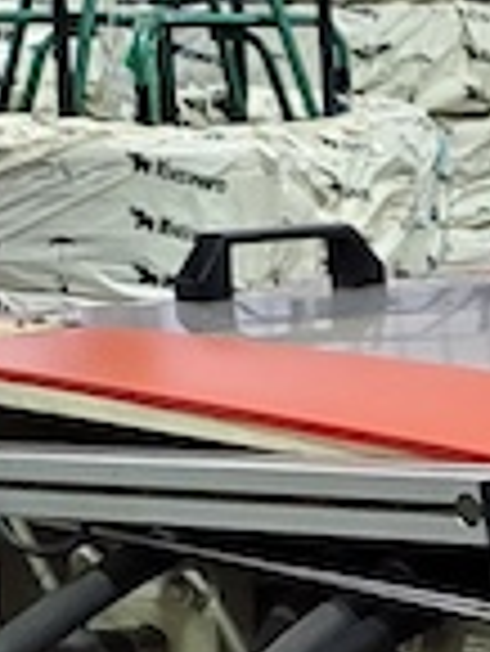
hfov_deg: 7.4
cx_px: 1299
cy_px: 787
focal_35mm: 184
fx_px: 3468
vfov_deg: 10.6
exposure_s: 1/40
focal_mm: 4.3
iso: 320
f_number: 1.5
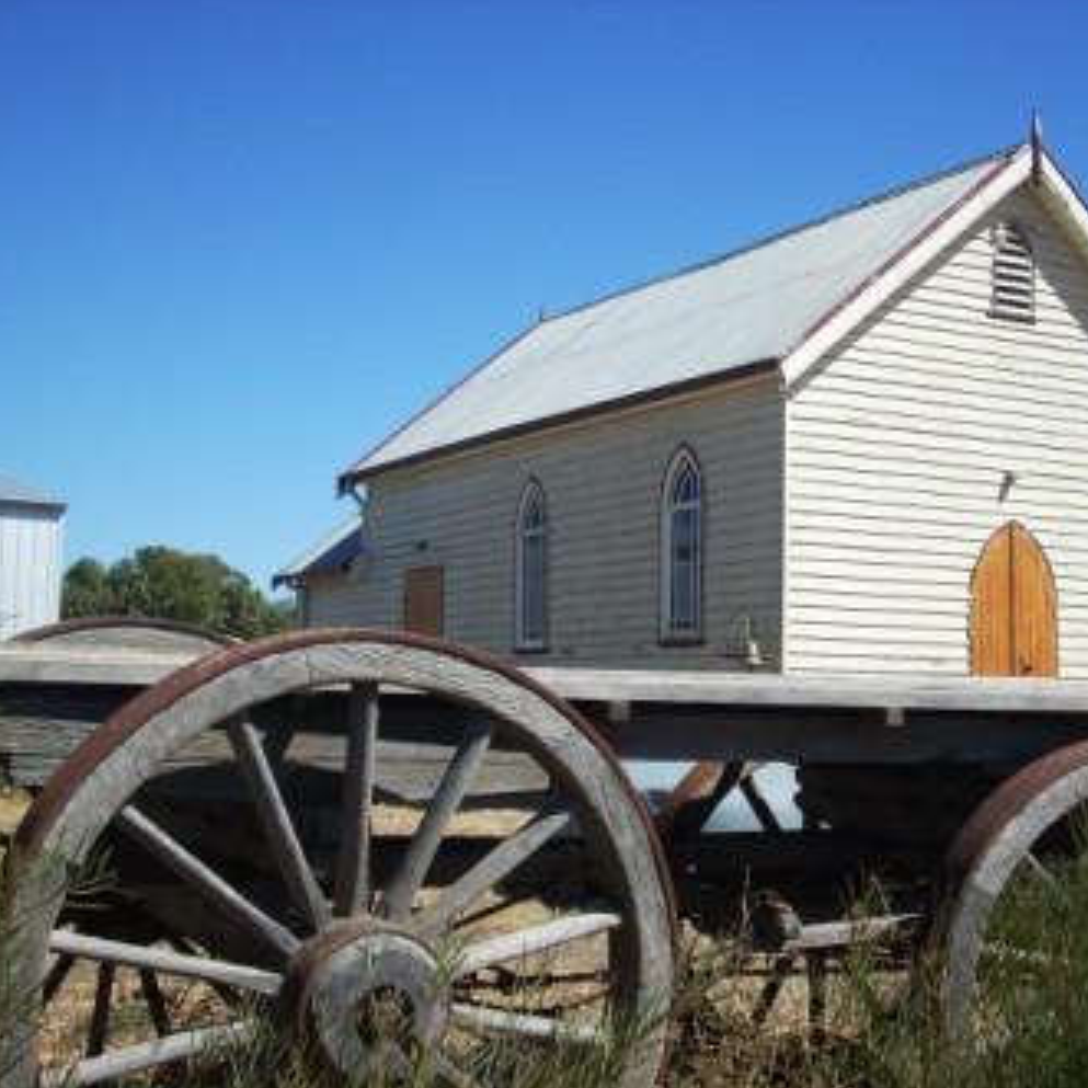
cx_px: 648
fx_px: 1956
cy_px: 539
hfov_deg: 31.0
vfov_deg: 31.1
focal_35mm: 55
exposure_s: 1/338
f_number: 6.3
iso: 64
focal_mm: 7.6
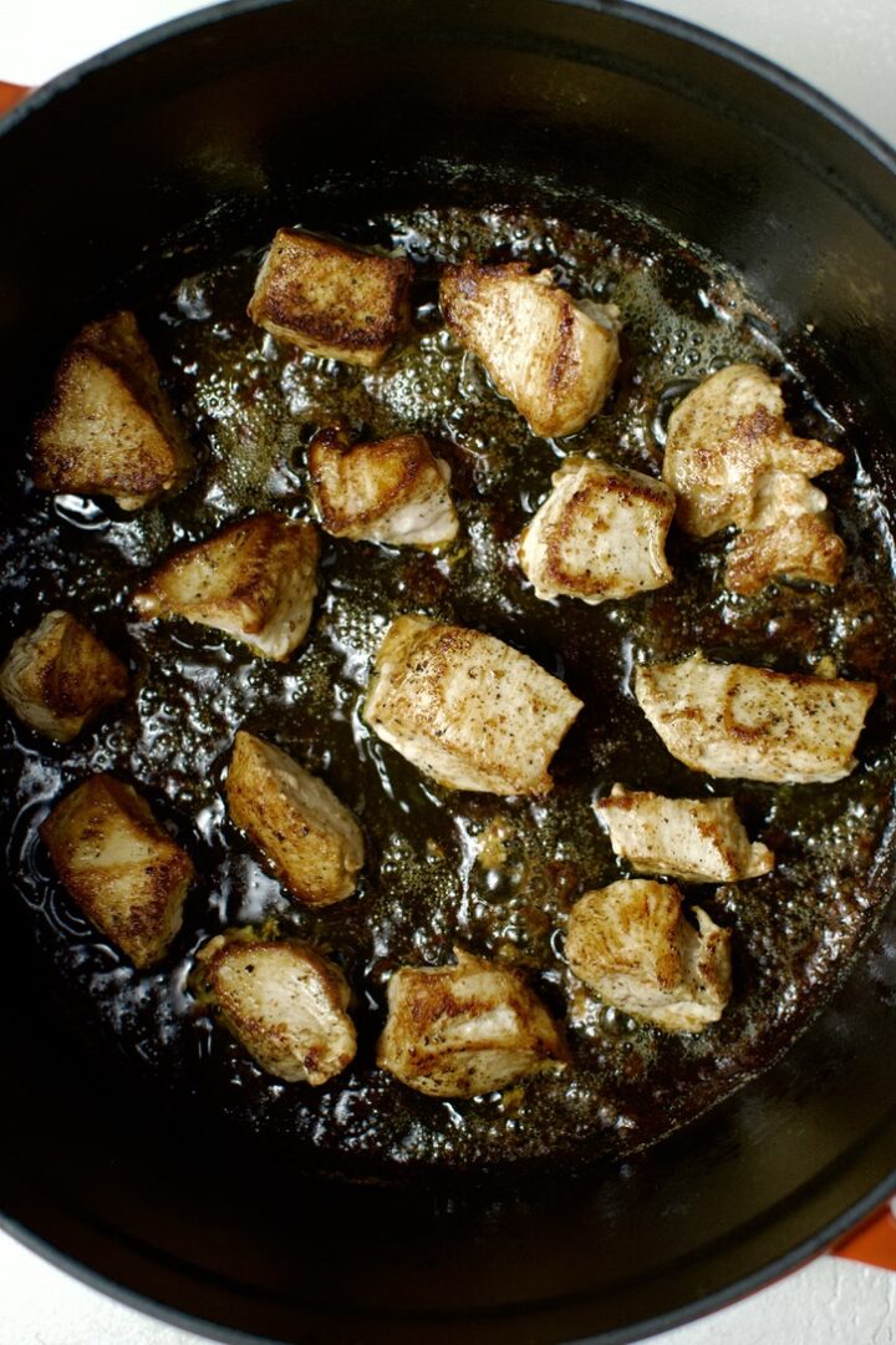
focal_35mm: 52
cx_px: 448
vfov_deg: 38.2
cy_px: 672
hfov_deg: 26.0
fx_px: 1941
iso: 400
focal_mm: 35
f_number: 4
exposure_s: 1/400
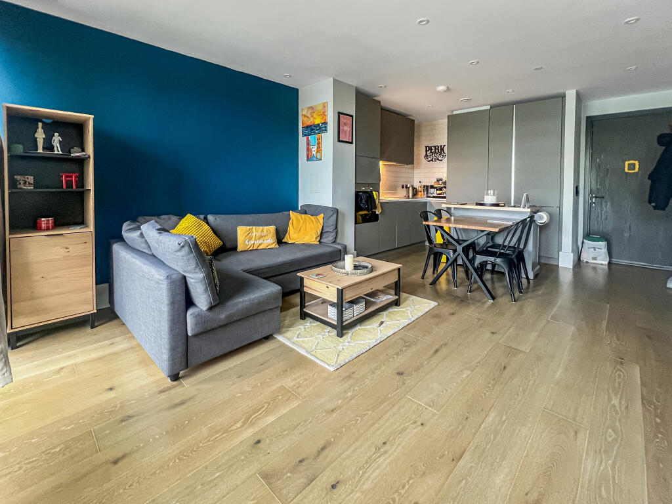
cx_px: 336
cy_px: 252
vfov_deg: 89.9
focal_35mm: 13
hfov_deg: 106.2
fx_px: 252
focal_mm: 1.57
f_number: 1.8
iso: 320
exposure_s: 1/60
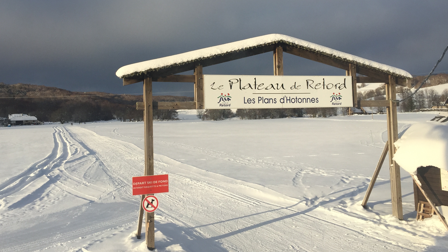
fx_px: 440
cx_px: 211
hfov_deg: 54.0
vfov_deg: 31.8
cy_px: 85
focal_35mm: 37
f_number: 2.2
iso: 32
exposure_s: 1/1412
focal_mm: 4.15
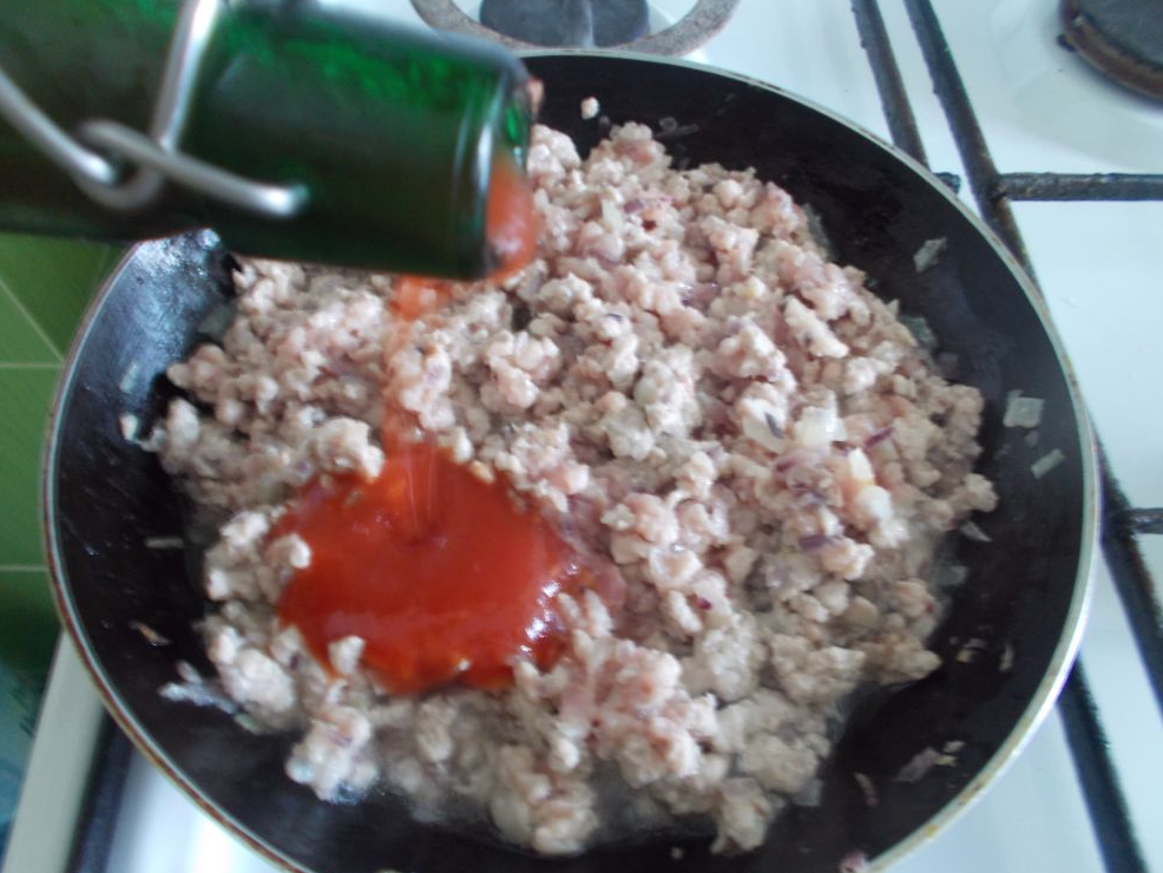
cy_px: 428
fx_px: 907
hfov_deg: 65.3
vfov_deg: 51.4
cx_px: 561
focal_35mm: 27
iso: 200
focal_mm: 4.6
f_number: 3.2
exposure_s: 1/6
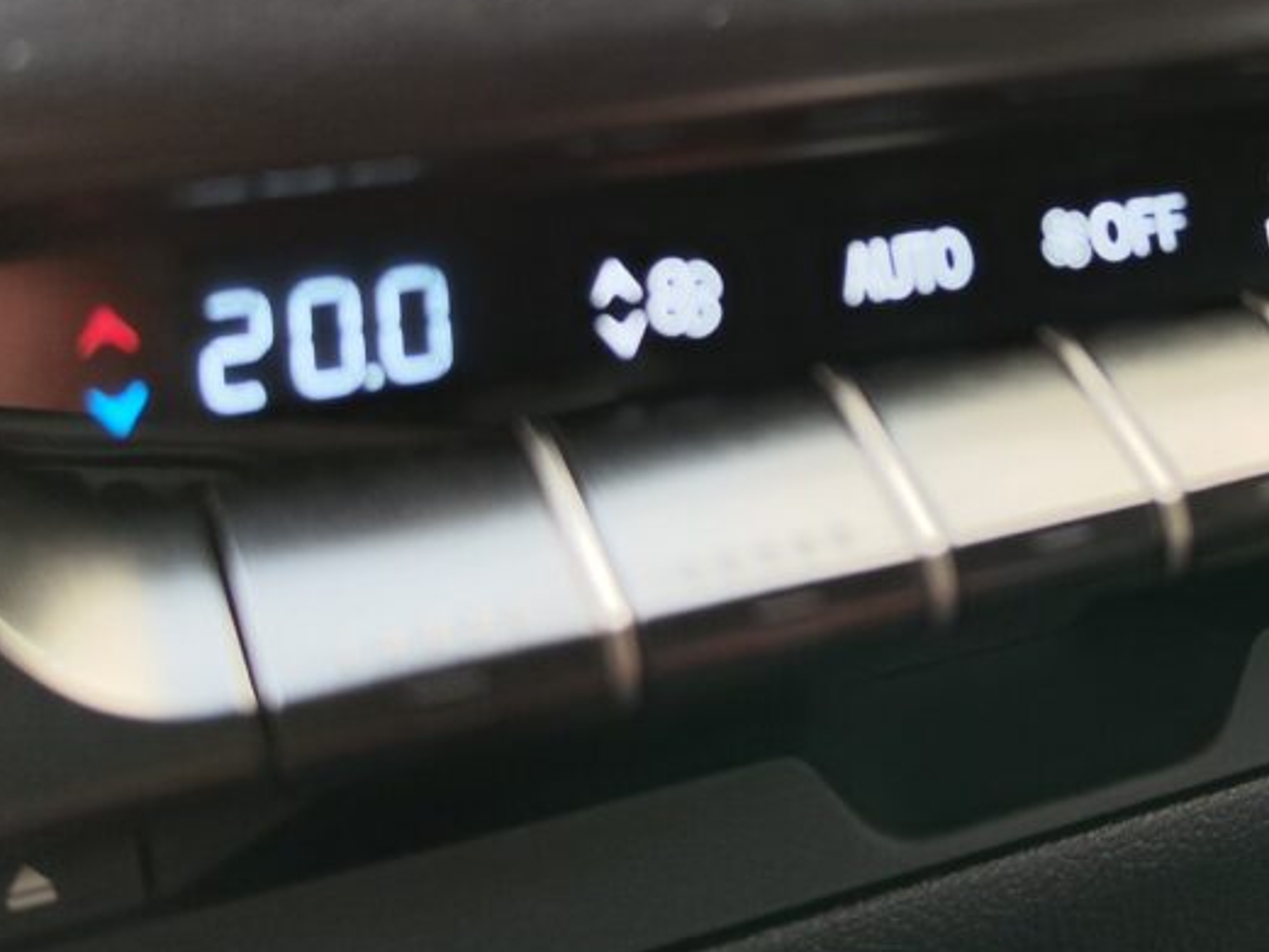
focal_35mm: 53
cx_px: 979
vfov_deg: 27.4
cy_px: 319
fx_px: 1943
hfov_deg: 35.2
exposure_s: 1/71.2
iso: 339
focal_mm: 7.01
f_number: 1.69
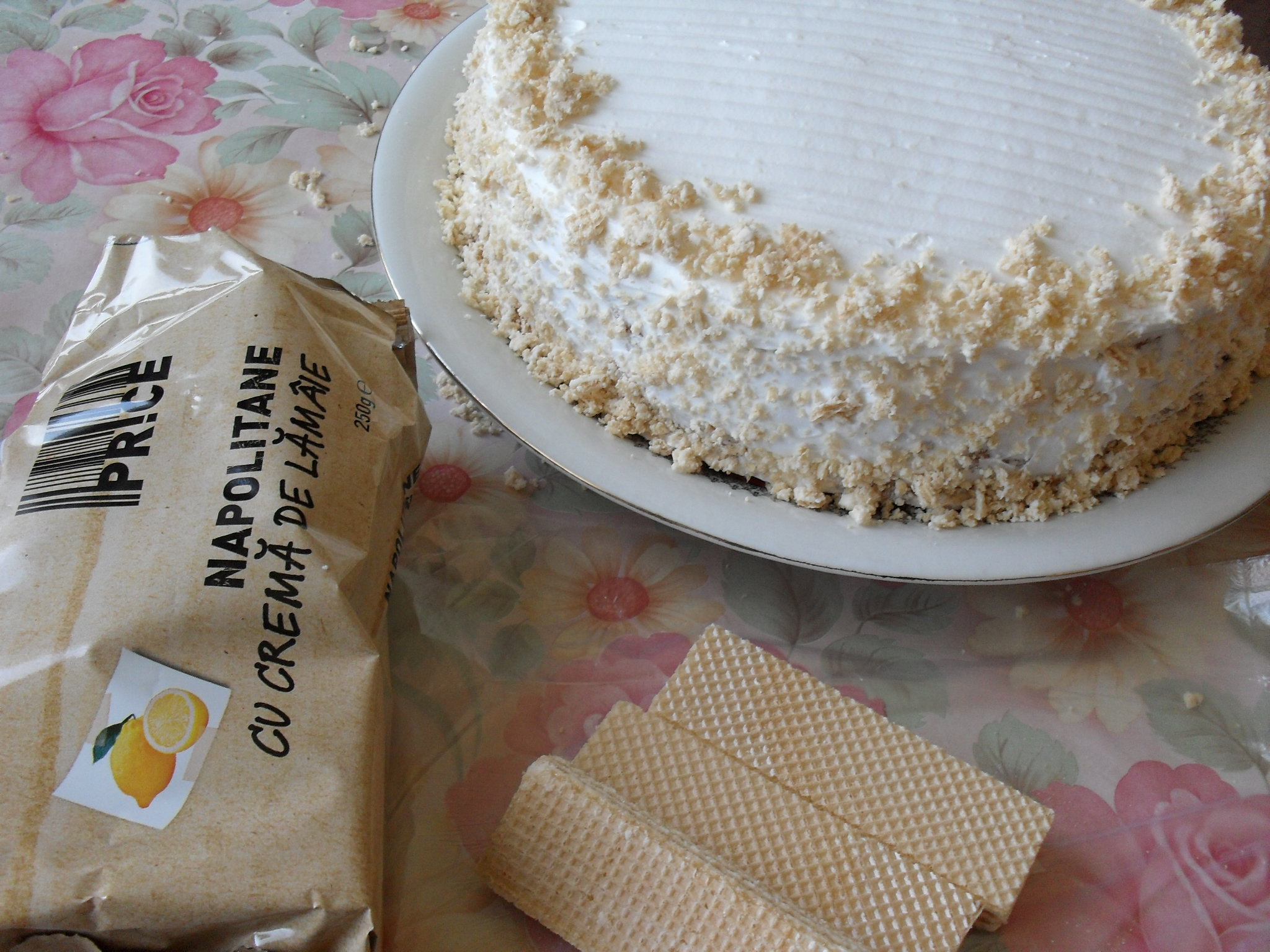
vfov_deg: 37.7
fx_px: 1394
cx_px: 635
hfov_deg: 49.0
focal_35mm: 38
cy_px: 476
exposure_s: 1/30
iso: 80
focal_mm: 6.3
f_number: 2.8
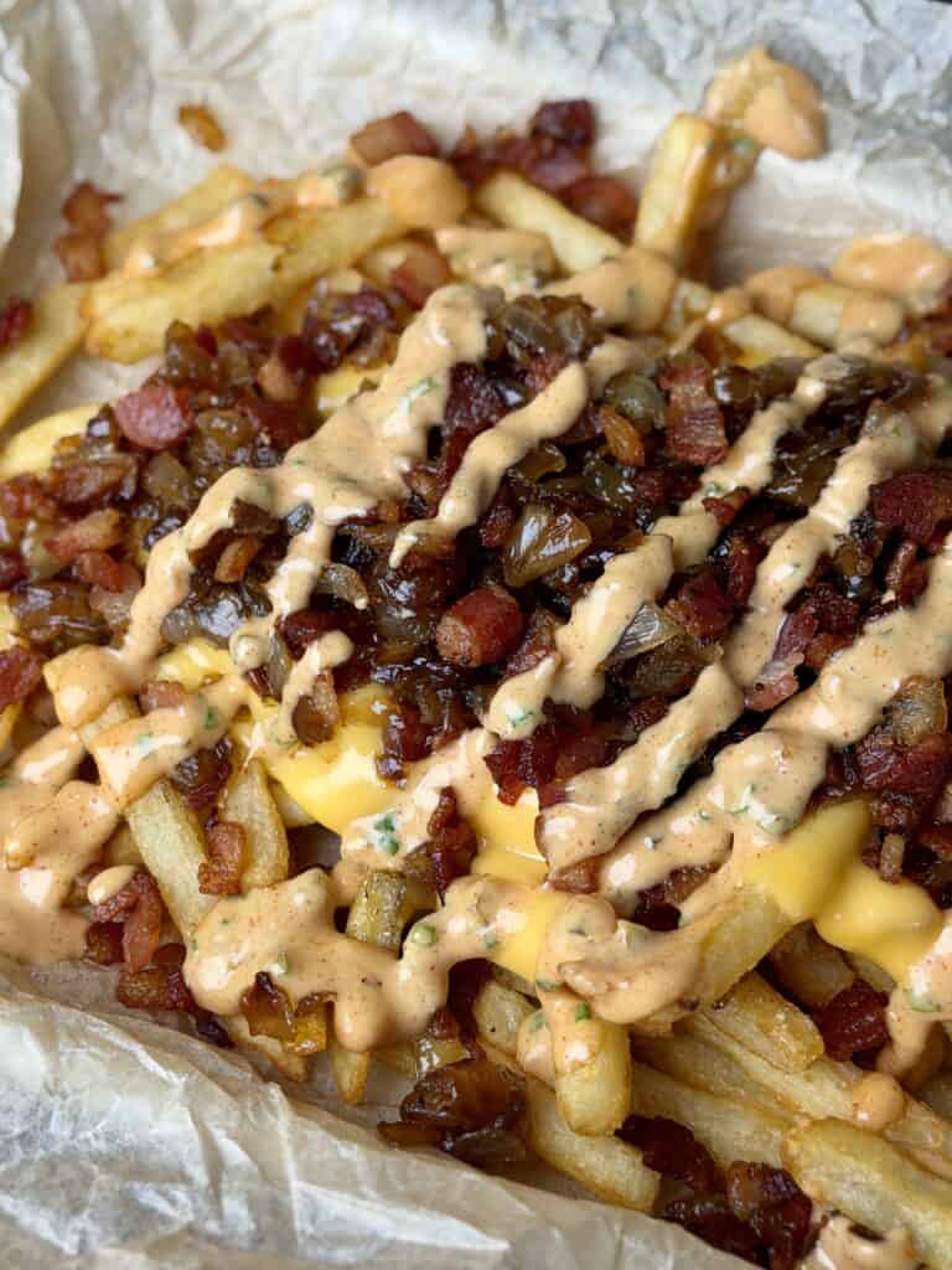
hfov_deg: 30.3
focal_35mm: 48
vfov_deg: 39.7
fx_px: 1760
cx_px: 476
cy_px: 635
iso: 50
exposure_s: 1/150
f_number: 1.78
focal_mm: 6.76
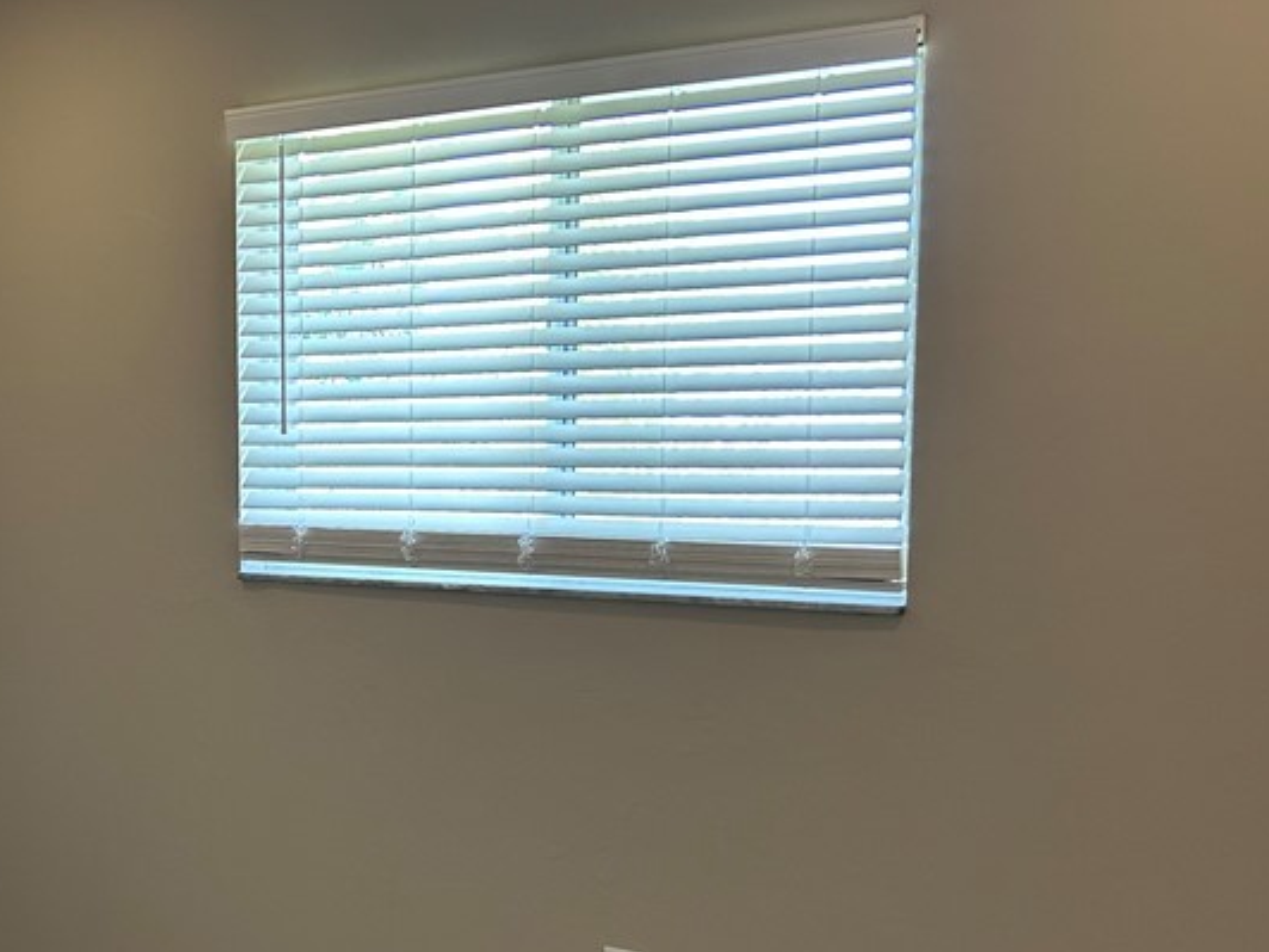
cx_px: 174
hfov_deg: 36.3
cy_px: 589
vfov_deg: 29.0
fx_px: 1833
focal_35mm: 50
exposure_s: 1/60
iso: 125
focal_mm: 5.7
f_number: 1.5
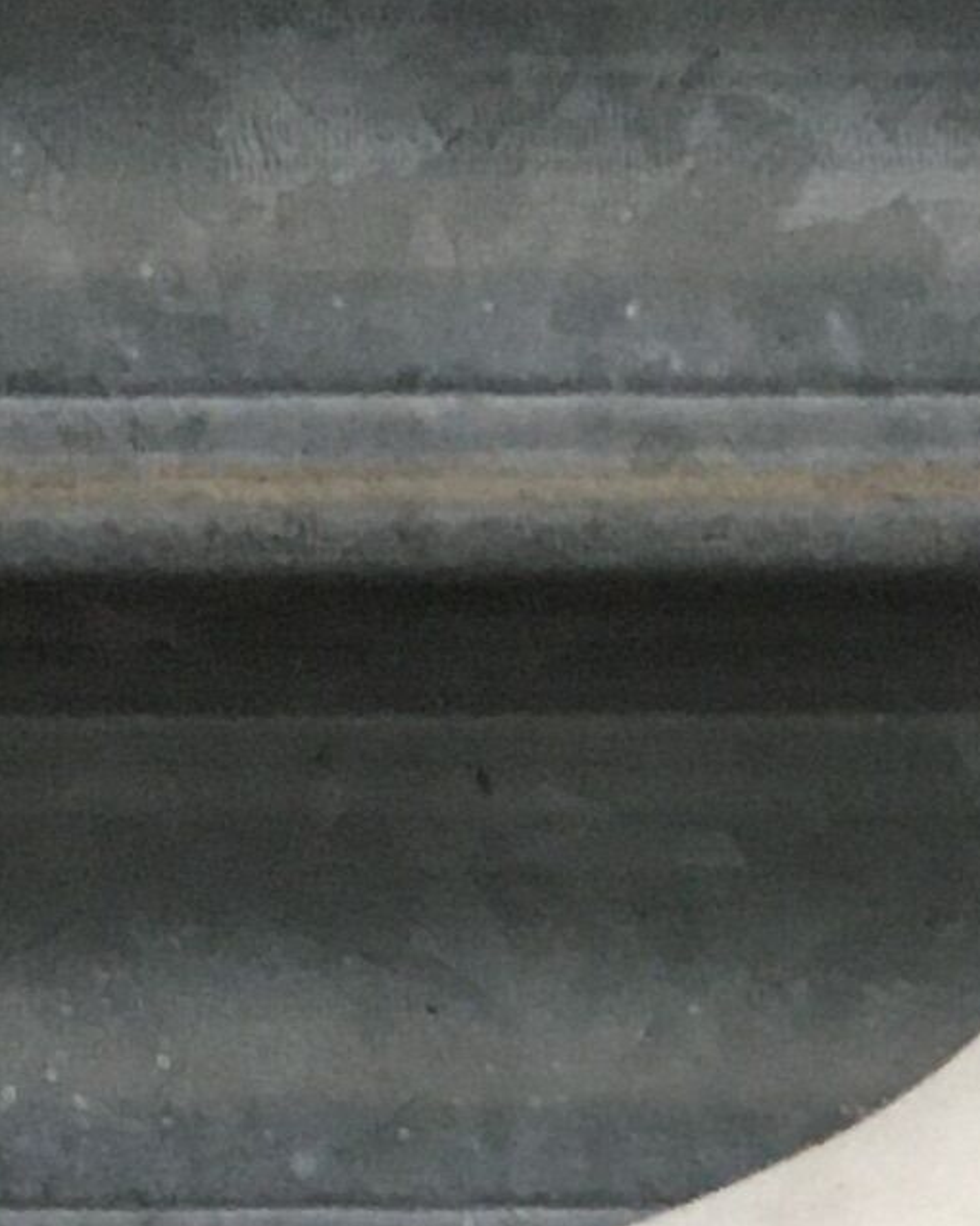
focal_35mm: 179
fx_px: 6493
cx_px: 1793
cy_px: 2302
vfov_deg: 10.1
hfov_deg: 8.3
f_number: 2.2
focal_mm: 4.15
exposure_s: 1/33
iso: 160
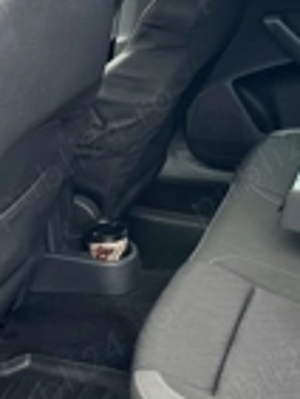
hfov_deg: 21.6
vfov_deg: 28.5
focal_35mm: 68
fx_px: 785
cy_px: 201
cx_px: 181
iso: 100
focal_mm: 6.76
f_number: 1.78
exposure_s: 1/165
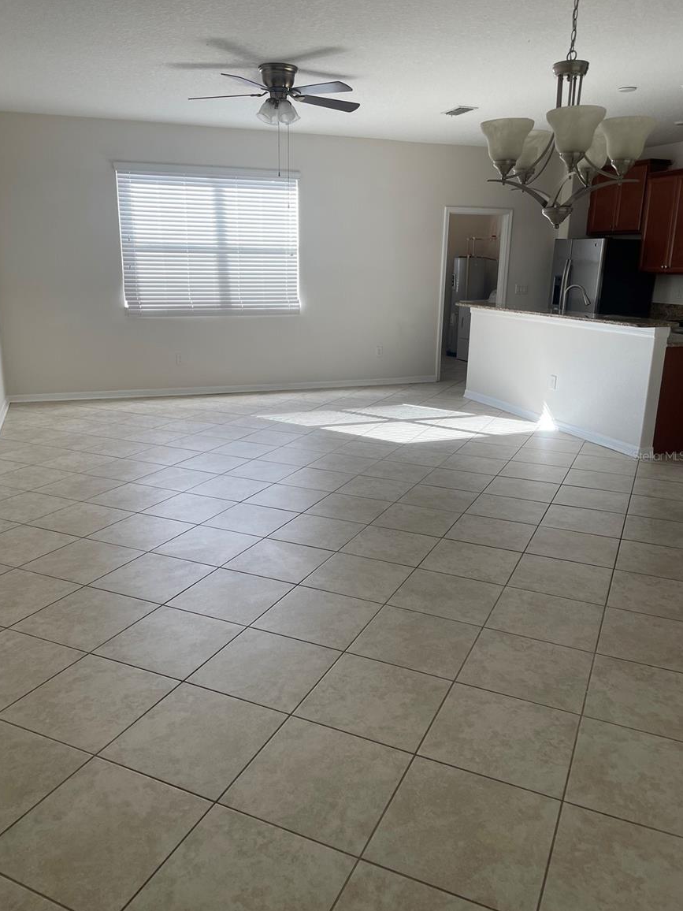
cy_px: 456
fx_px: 710
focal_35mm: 27
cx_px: 334
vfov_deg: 65.3
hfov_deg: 51.4
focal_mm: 4.2
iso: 40
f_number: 1.6
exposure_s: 1/121
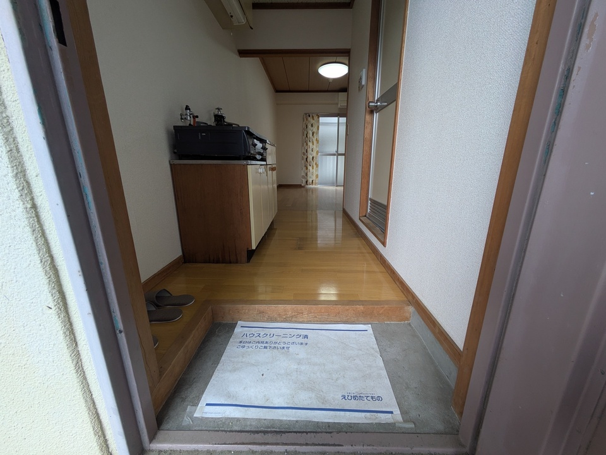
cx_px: 303
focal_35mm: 14
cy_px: 228
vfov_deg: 85.7
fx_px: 245
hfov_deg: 102.1
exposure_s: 1/100
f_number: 2.2
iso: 57
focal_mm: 1.83
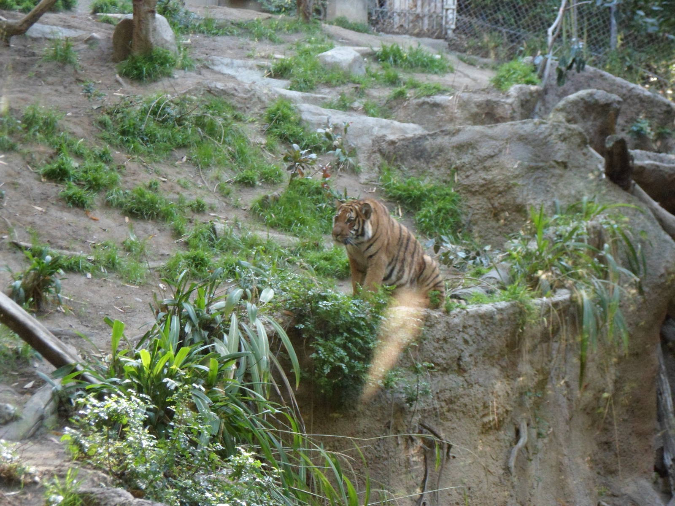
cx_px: 338
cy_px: 253
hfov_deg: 15.2
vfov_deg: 11.4
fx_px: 2535
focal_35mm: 130
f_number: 5.4
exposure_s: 1/30
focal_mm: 22.5
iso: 400
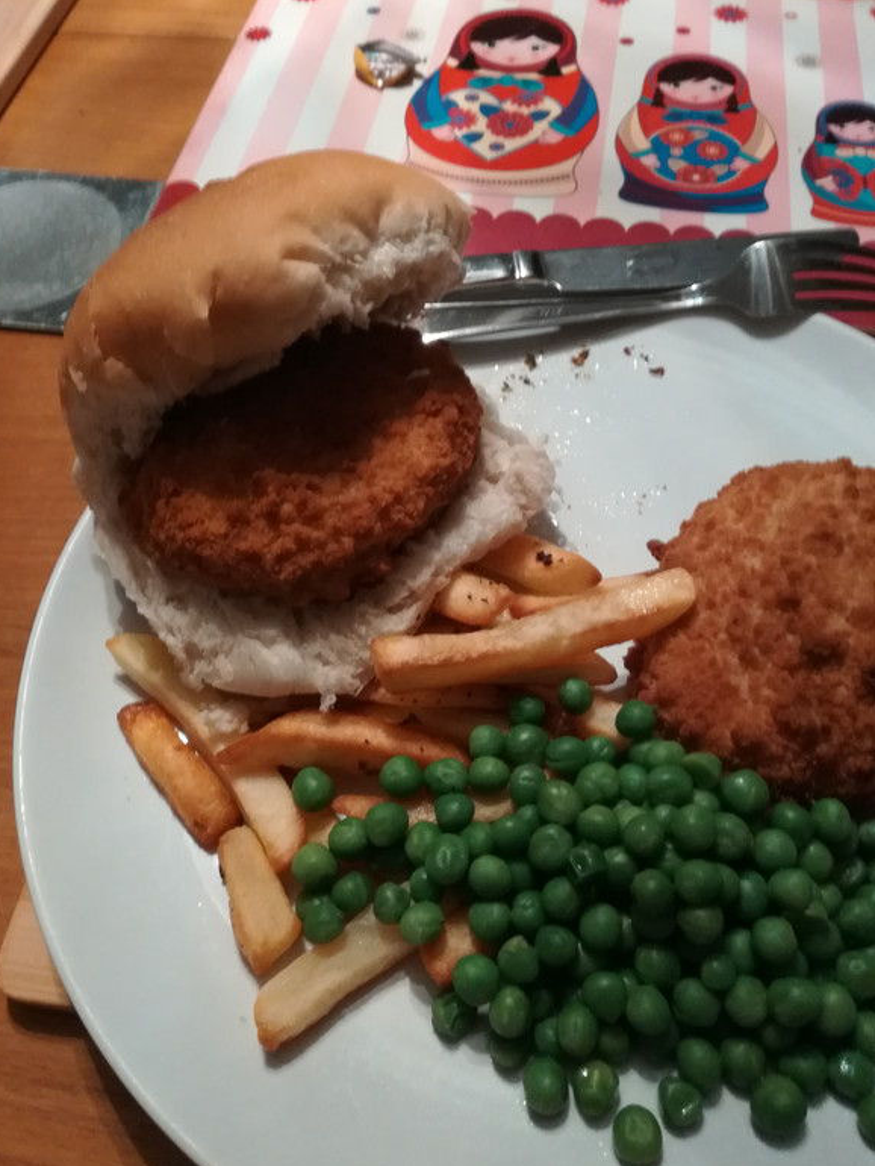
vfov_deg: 65.3
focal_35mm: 27
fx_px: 909
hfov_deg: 51.4
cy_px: 580
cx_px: 445
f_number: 2.2
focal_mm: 3.83
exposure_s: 1/14.3
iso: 500
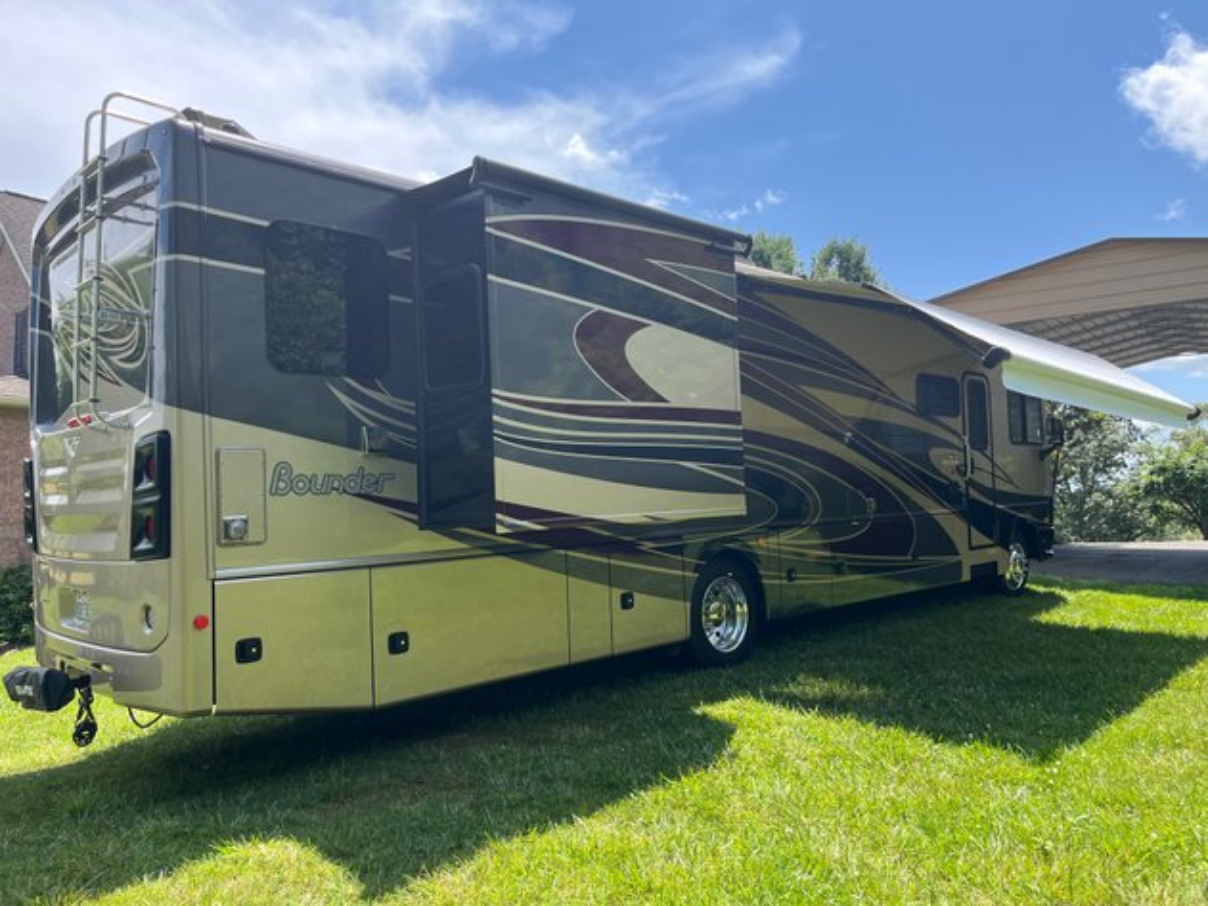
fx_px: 907
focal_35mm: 26
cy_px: 453
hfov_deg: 67.3
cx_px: 604
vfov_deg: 53.0
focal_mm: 5.1
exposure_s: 1/1086
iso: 50
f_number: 1.6
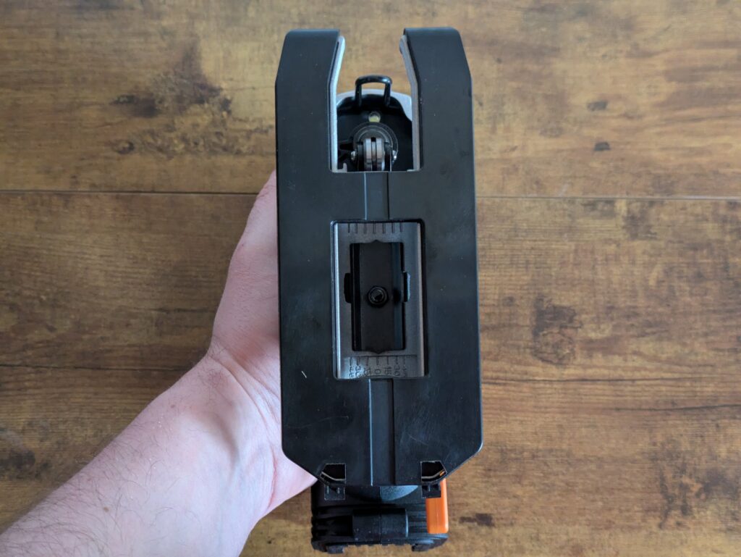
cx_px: 370
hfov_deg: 37.5
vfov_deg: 28.6
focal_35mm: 51
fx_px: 1092
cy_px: 278
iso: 462
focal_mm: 5.43
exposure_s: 1/25
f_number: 1.89
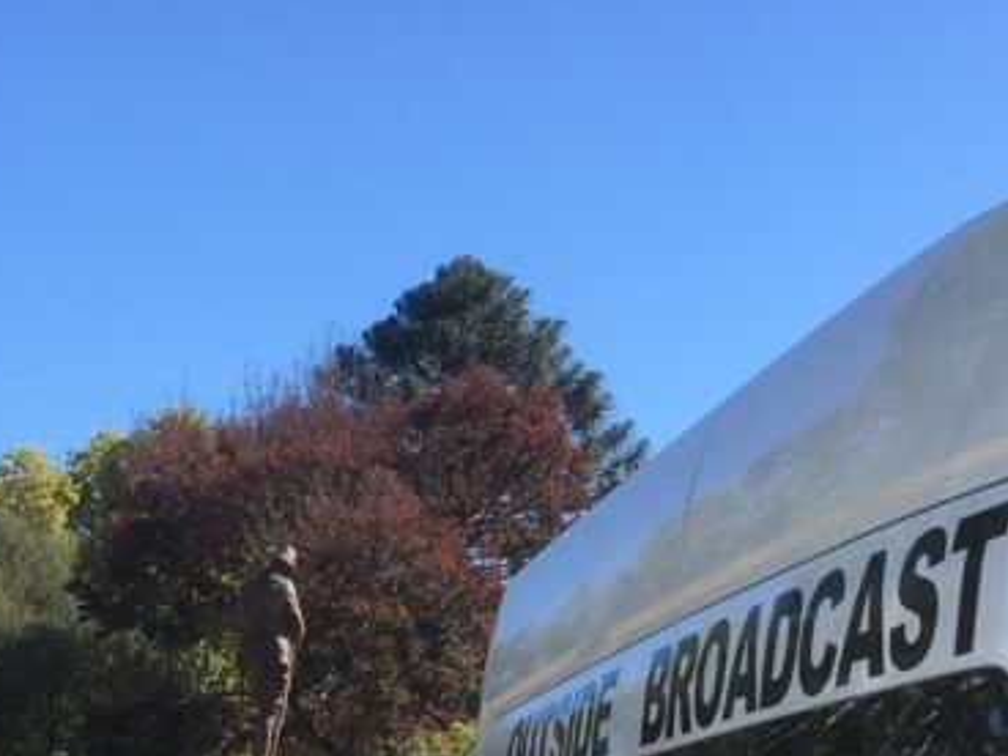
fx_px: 2446
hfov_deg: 22.8
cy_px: 1044
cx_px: 149
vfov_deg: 16.4
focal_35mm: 84
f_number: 2.2
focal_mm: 4.15
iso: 25
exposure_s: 1/810
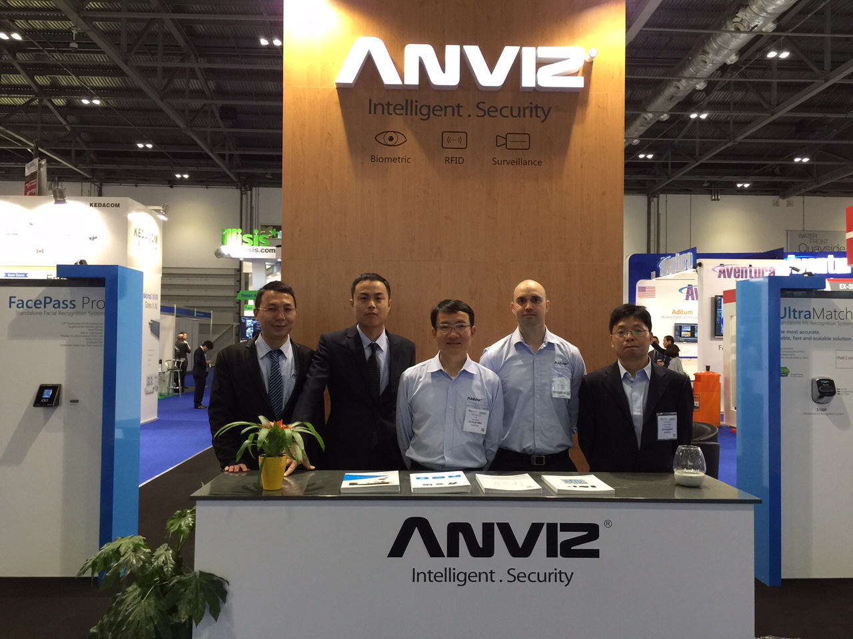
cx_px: 426
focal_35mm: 29
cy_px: 320
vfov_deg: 48.2
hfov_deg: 61.7
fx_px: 715
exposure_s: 1/33
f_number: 2.2
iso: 80
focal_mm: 4.15
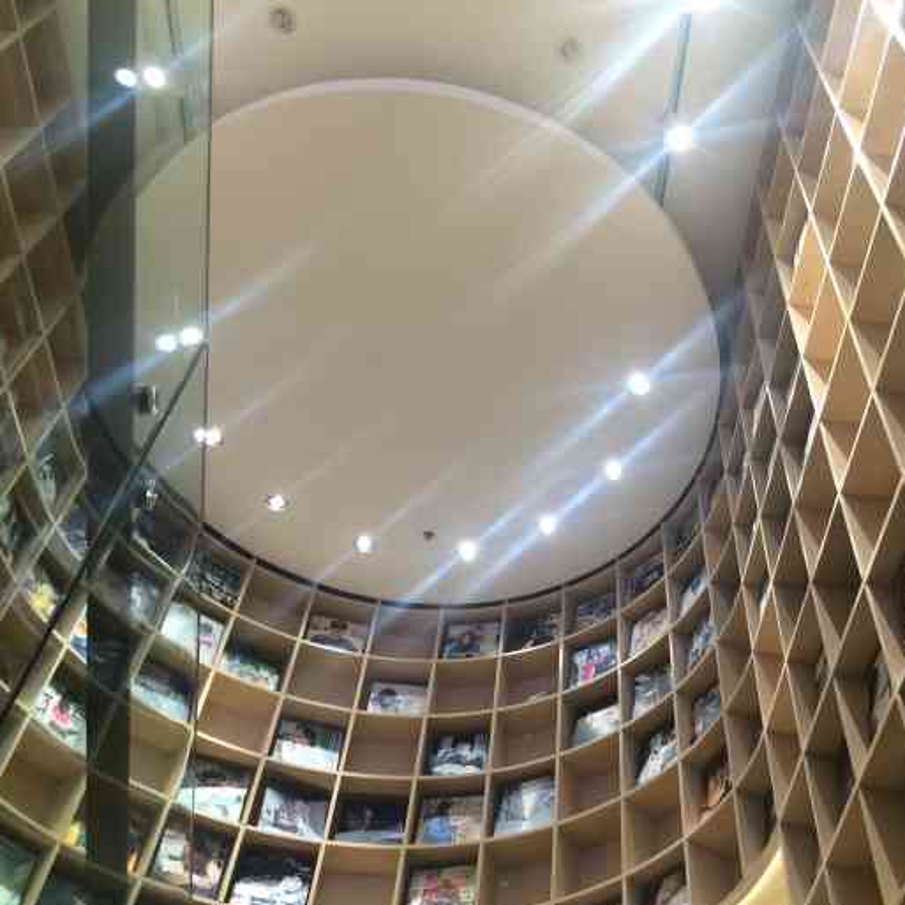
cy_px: 449
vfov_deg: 47.2
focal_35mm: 35
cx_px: 603
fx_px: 1035
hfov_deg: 46.5
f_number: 2.2
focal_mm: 4.15
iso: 40
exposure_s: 1/33
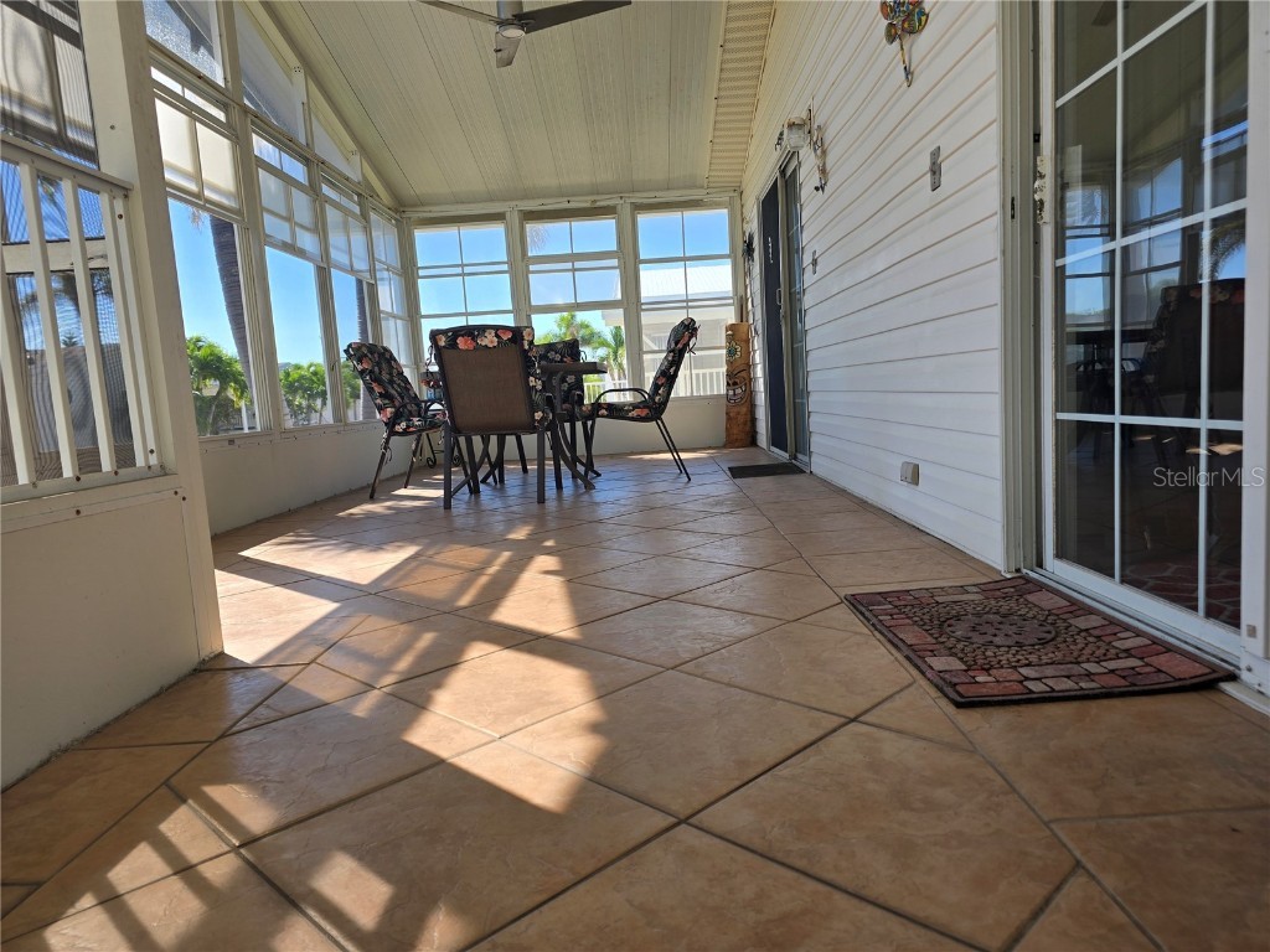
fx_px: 844
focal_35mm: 23
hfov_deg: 73.9
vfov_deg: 58.9
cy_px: 476
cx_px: 635
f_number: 1.7
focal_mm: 6.3
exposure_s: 1/229
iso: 12
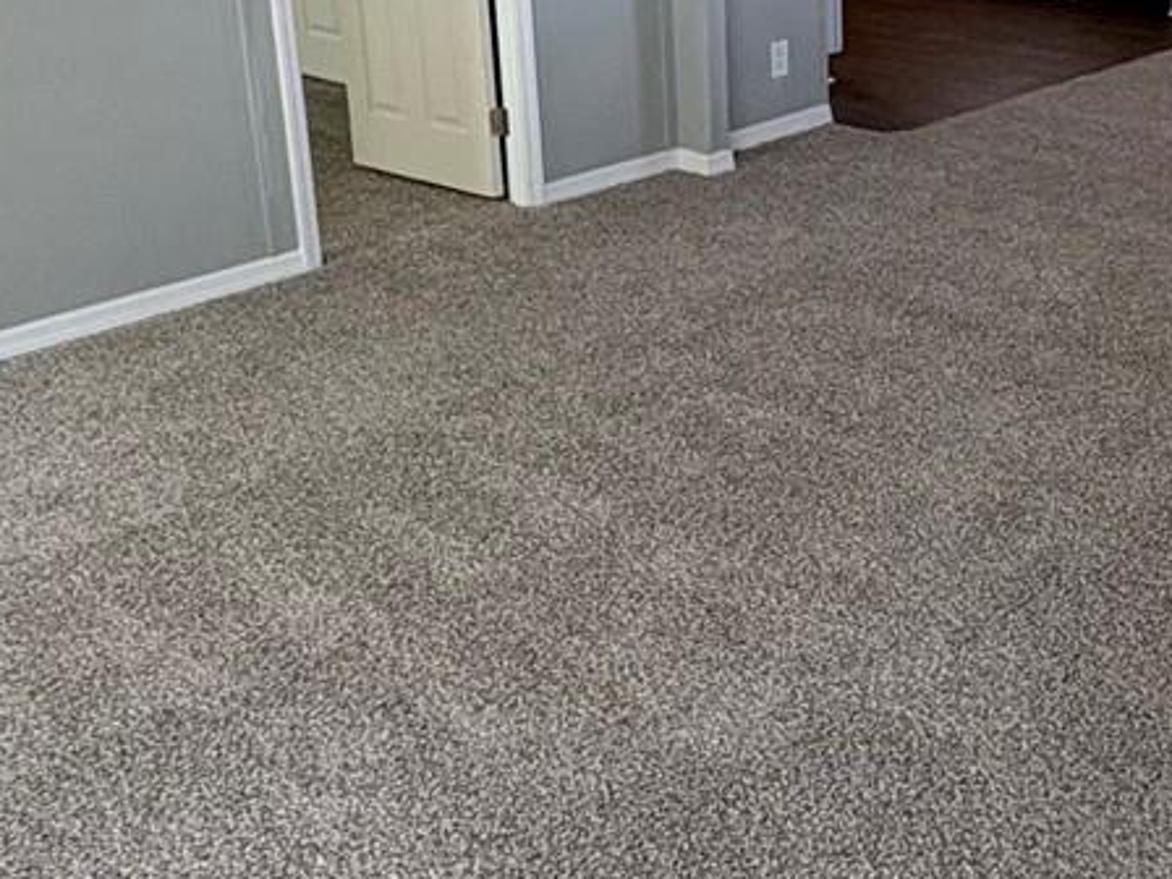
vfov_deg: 28.6
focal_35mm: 50
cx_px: 767
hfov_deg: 37.8
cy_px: 204
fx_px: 1693
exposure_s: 1/120
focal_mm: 2.22
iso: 320
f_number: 2.2
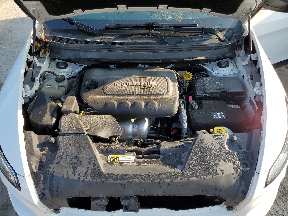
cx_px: 144
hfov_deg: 67.3
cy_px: 108
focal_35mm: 26
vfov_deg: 53.1
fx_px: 216
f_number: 1.5
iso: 50
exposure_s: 1/769
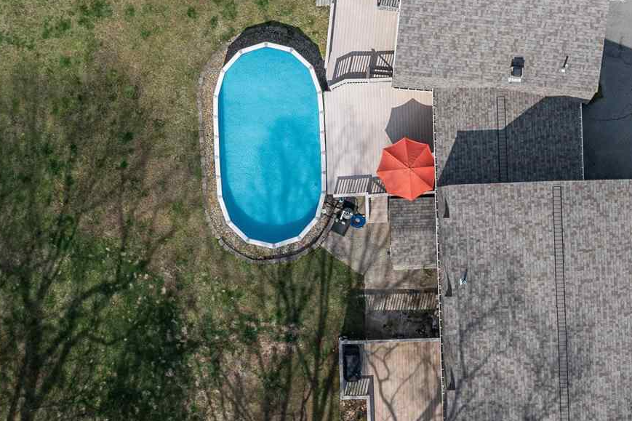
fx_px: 1738
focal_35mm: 99
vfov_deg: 13.8
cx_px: 316
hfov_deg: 20.6
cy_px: 178
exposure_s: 1/1250
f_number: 3.2
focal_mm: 10.26
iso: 100
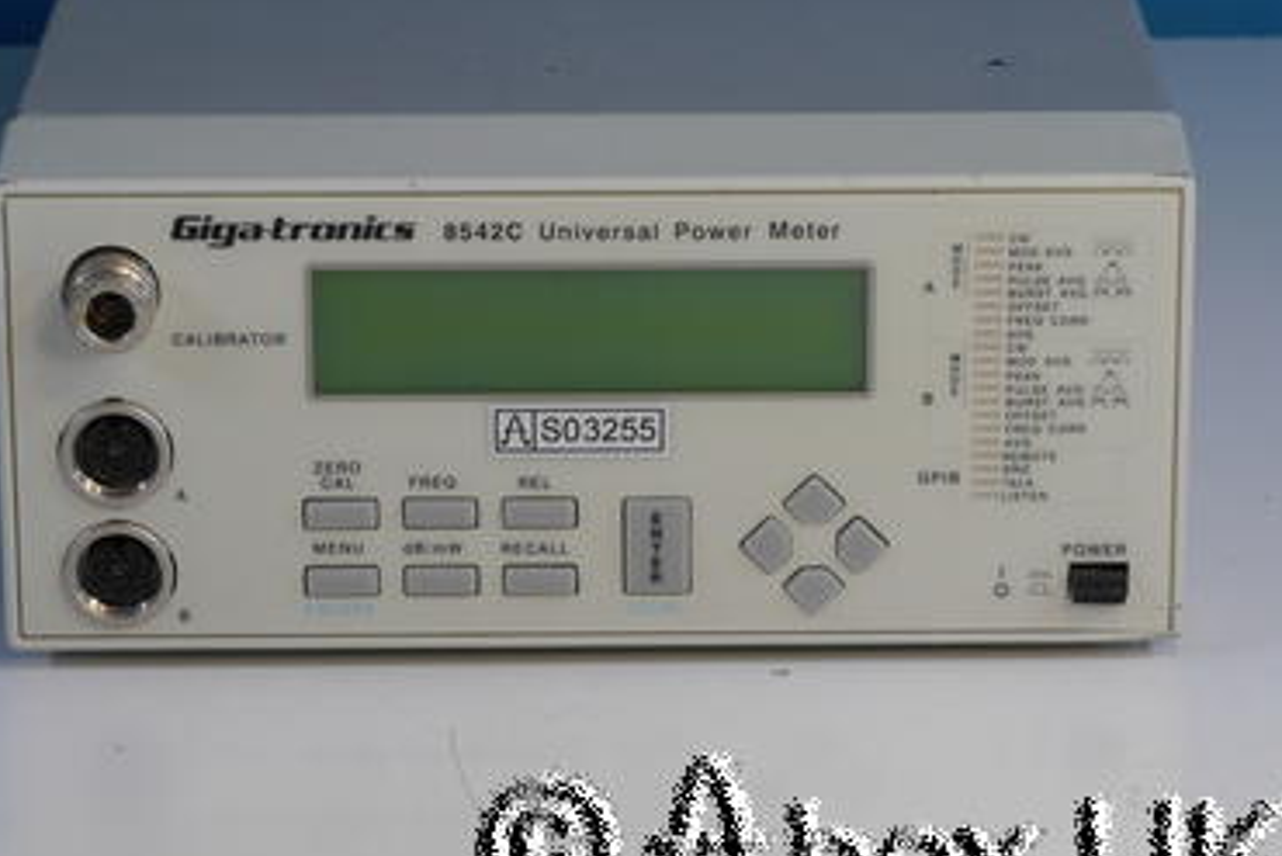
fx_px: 5842
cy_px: 430
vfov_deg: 8.4
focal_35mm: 164
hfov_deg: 12.5
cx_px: 627
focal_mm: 73
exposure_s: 1/8
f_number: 13
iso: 400
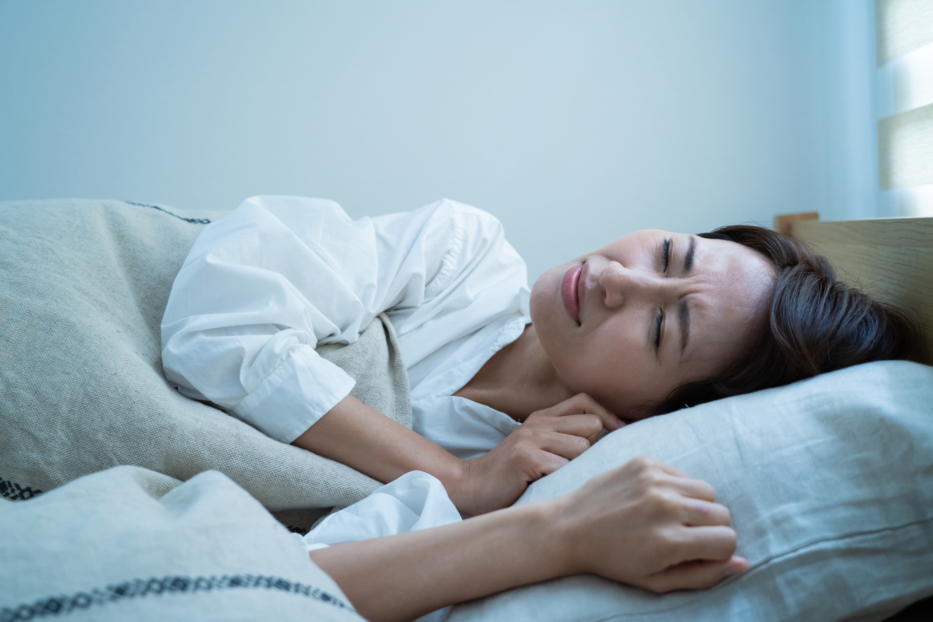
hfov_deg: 41.1
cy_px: 311
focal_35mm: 48
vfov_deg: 28.1
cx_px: 466
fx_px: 1244
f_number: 4
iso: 1250
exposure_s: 1/200
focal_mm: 48
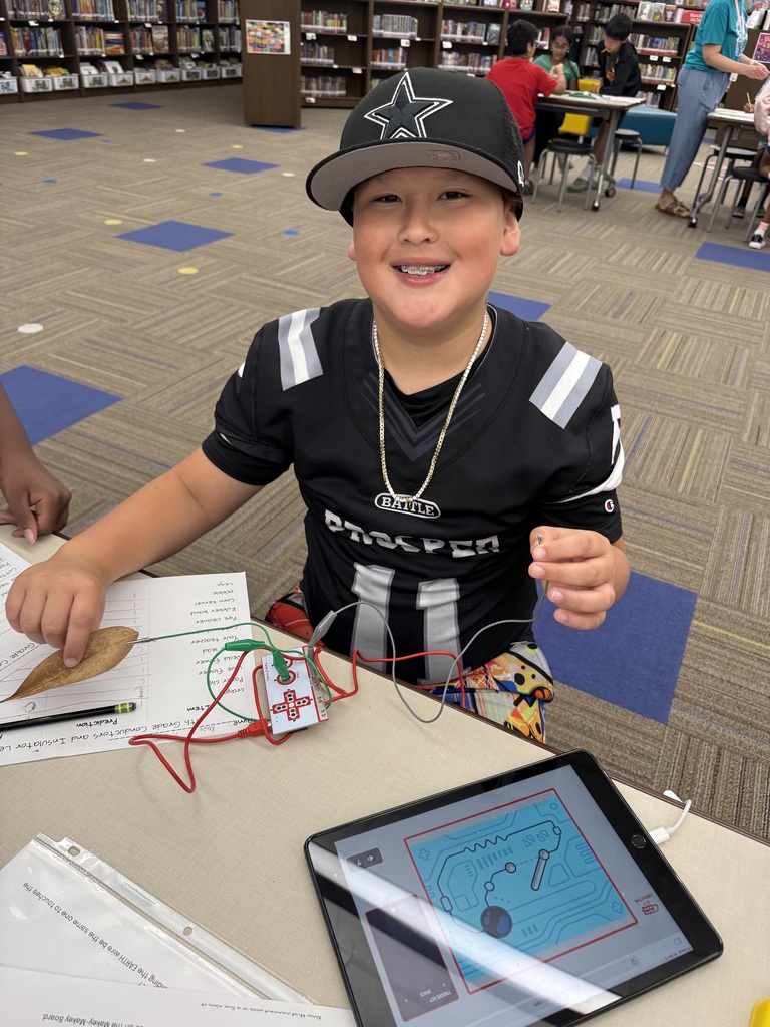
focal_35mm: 24
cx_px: 385
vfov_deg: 71.6
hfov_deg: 56.8
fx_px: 712
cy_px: 514
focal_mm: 6.76
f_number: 1.78
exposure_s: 1/120
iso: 160
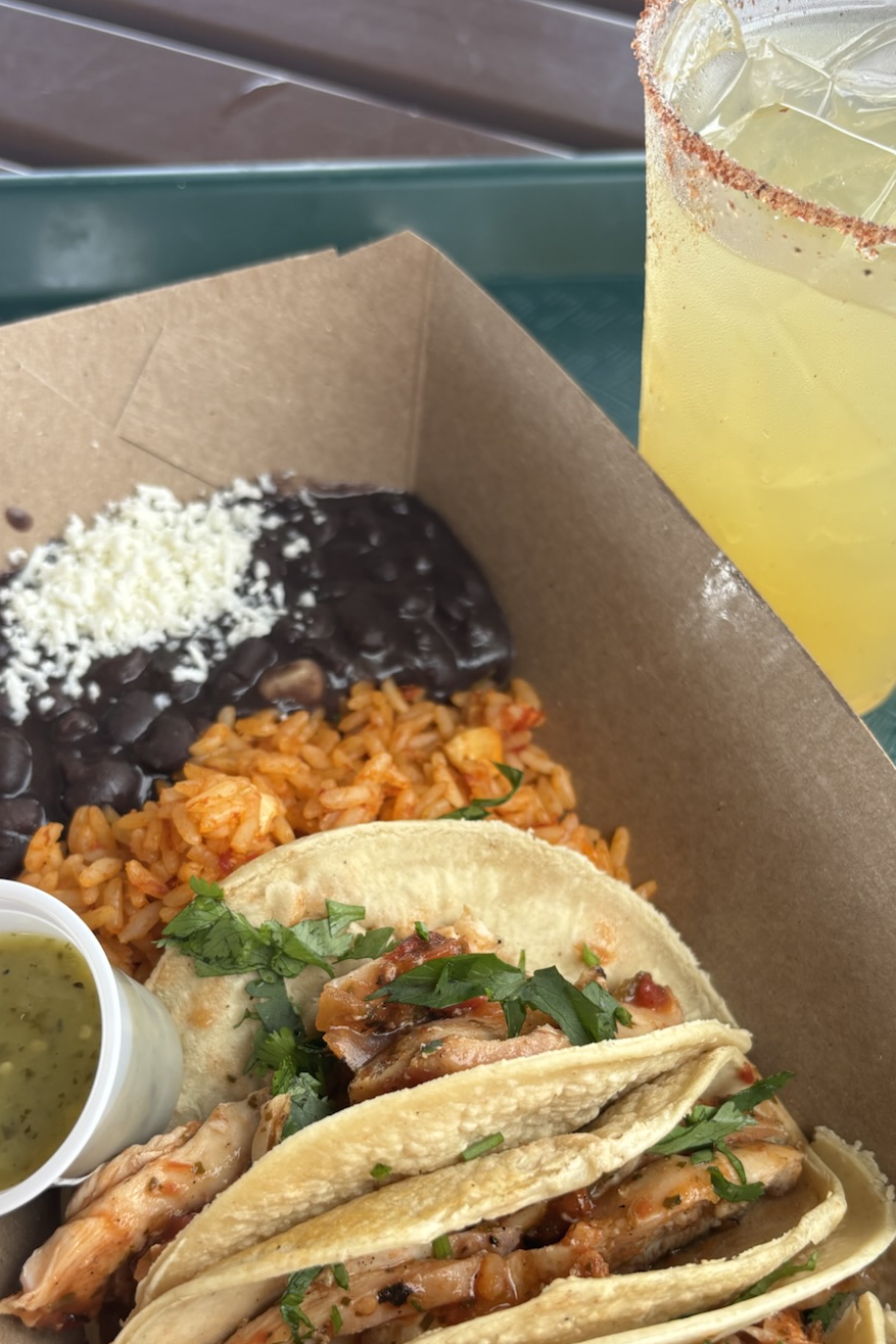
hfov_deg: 35.9
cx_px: 446
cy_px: 841
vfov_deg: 51.4
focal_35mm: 37
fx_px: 1382
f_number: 1.6
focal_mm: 5.96
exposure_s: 1/228
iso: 40
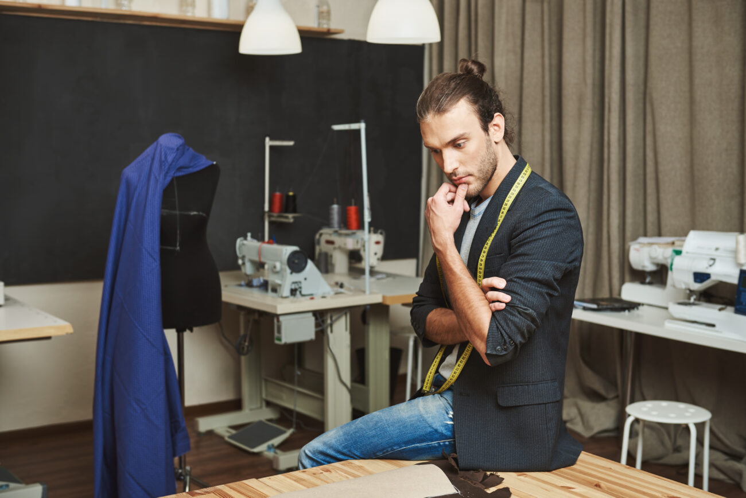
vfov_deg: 27.0
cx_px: 373
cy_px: 249
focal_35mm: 50
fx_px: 1037
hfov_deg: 39.6
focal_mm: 50
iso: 100
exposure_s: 1/160
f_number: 4
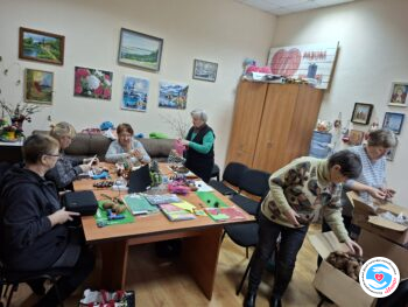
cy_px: 154
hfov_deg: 73.9
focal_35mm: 23
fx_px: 271
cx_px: 204
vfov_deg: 58.9
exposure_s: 1/50
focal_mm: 5.54
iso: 320
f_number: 1.8
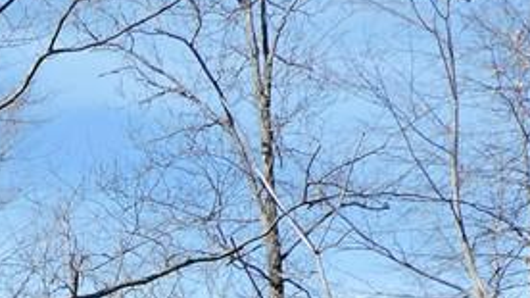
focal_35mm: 97
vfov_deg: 11.2
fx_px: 1363
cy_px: 617
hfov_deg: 19.1
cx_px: -277
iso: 100
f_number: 3
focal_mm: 4.3
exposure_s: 1/800
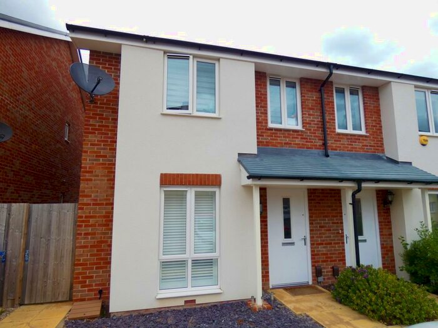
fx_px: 253
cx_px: 219
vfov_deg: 66.0
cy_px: 164
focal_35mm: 20
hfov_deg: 81.7
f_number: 2.8
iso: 80
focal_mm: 3.6
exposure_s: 1/1000
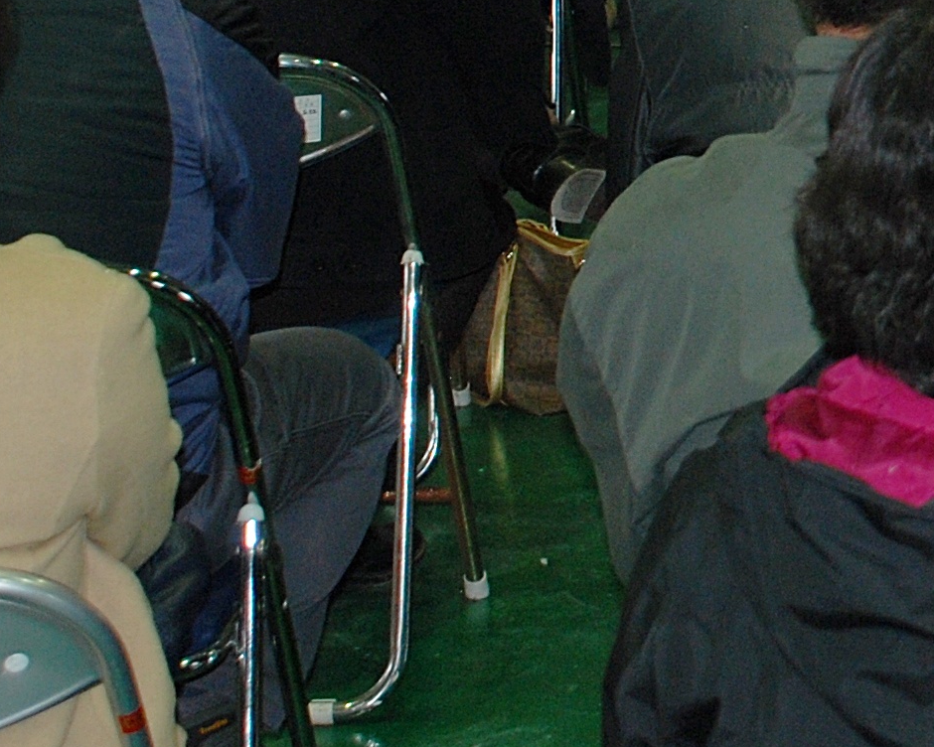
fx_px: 4974
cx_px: 1491
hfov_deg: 10.3
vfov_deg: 8.5
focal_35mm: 180
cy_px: -210
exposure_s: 1/60
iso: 200
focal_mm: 31
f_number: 4.2
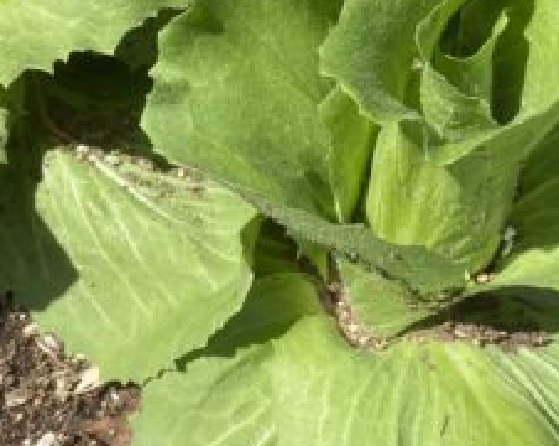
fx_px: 1486
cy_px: 74
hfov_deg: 21.3
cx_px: 346
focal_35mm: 90
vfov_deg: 16.9
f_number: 1.8
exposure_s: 1/1838
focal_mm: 4.25
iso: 32
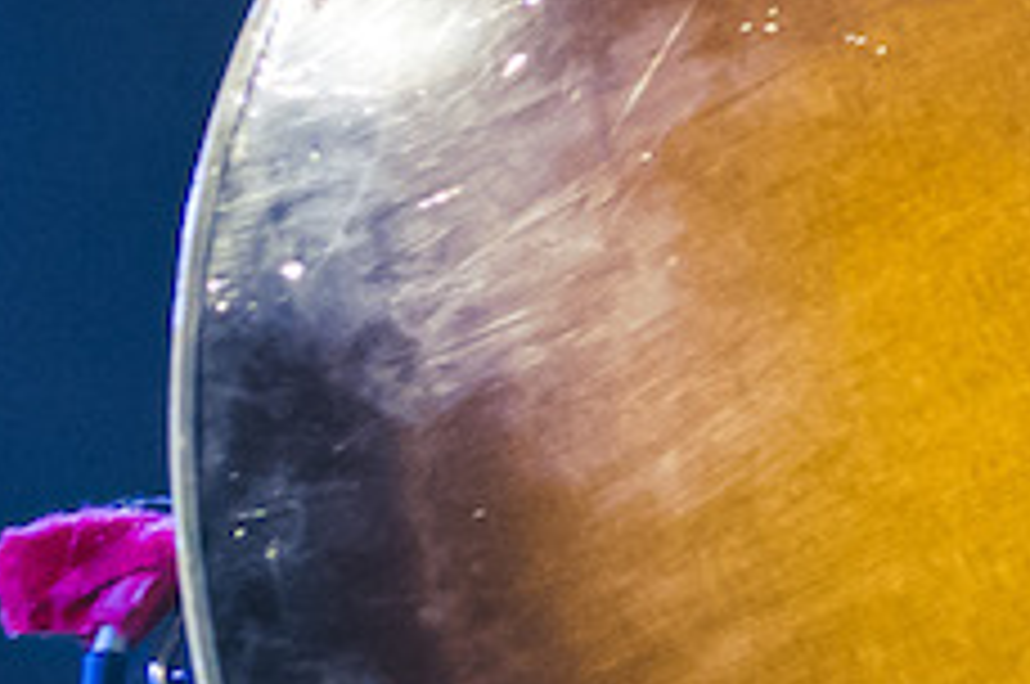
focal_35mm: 1425
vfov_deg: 1.0
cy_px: -1724
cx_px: 3508
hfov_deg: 1.4
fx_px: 40713
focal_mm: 130
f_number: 2.8
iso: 3200
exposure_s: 1/250
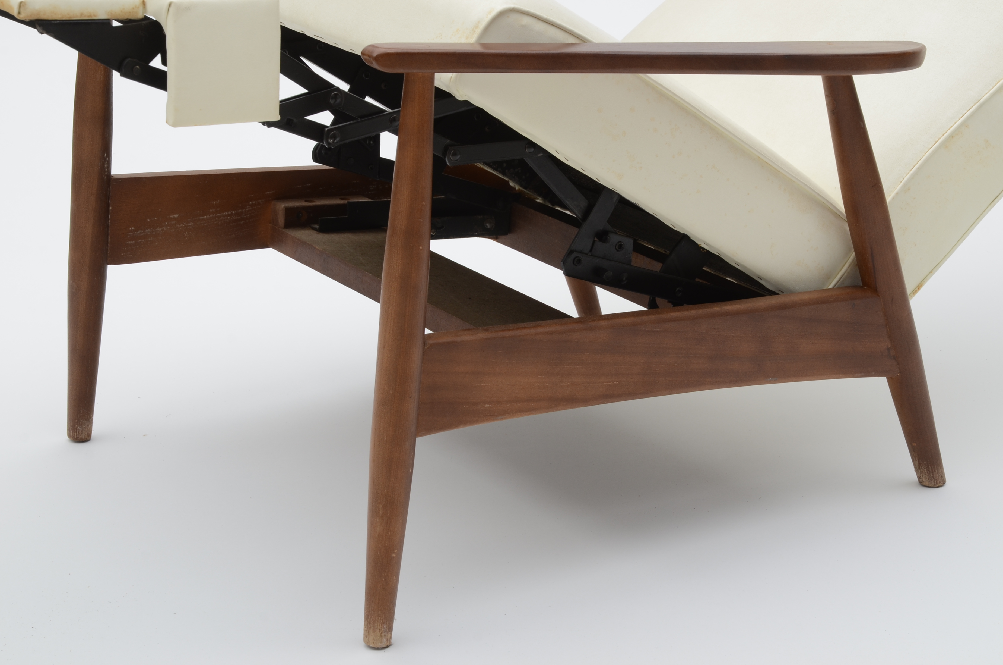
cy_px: 332
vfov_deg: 13.8
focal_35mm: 99
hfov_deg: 20.7
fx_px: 2753
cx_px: 502
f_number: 10
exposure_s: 1/125
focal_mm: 66
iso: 200
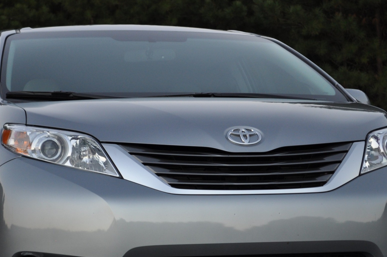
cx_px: 176
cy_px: 181
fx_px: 1353
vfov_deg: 10.8
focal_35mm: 126
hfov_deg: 16.3
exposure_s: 1/60
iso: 500
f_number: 5.6
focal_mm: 52
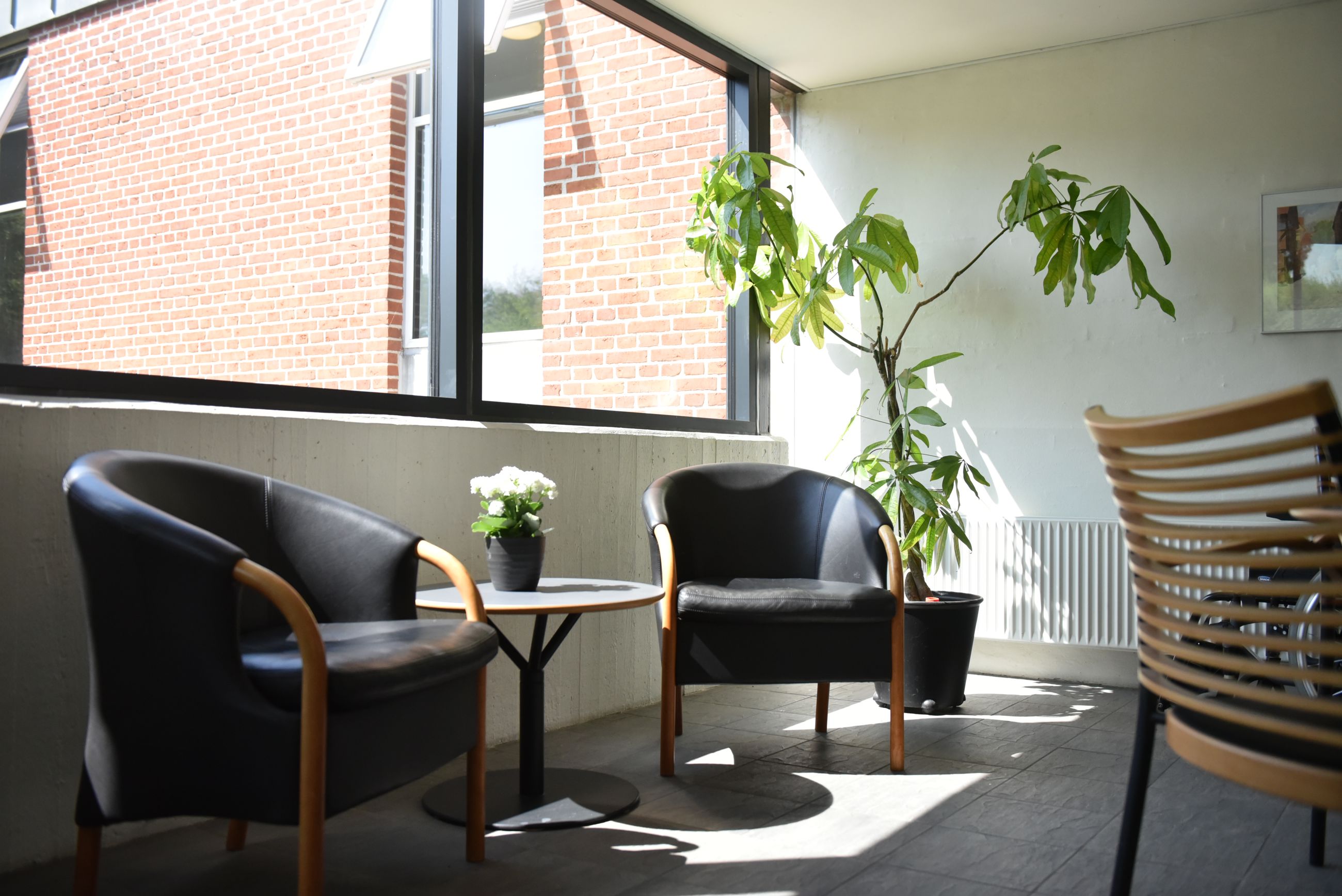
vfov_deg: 41.2
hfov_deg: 58.7
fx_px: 1193
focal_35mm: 32
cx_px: 671
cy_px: 448
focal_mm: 32
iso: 2500
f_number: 3.2
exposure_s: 1/4000
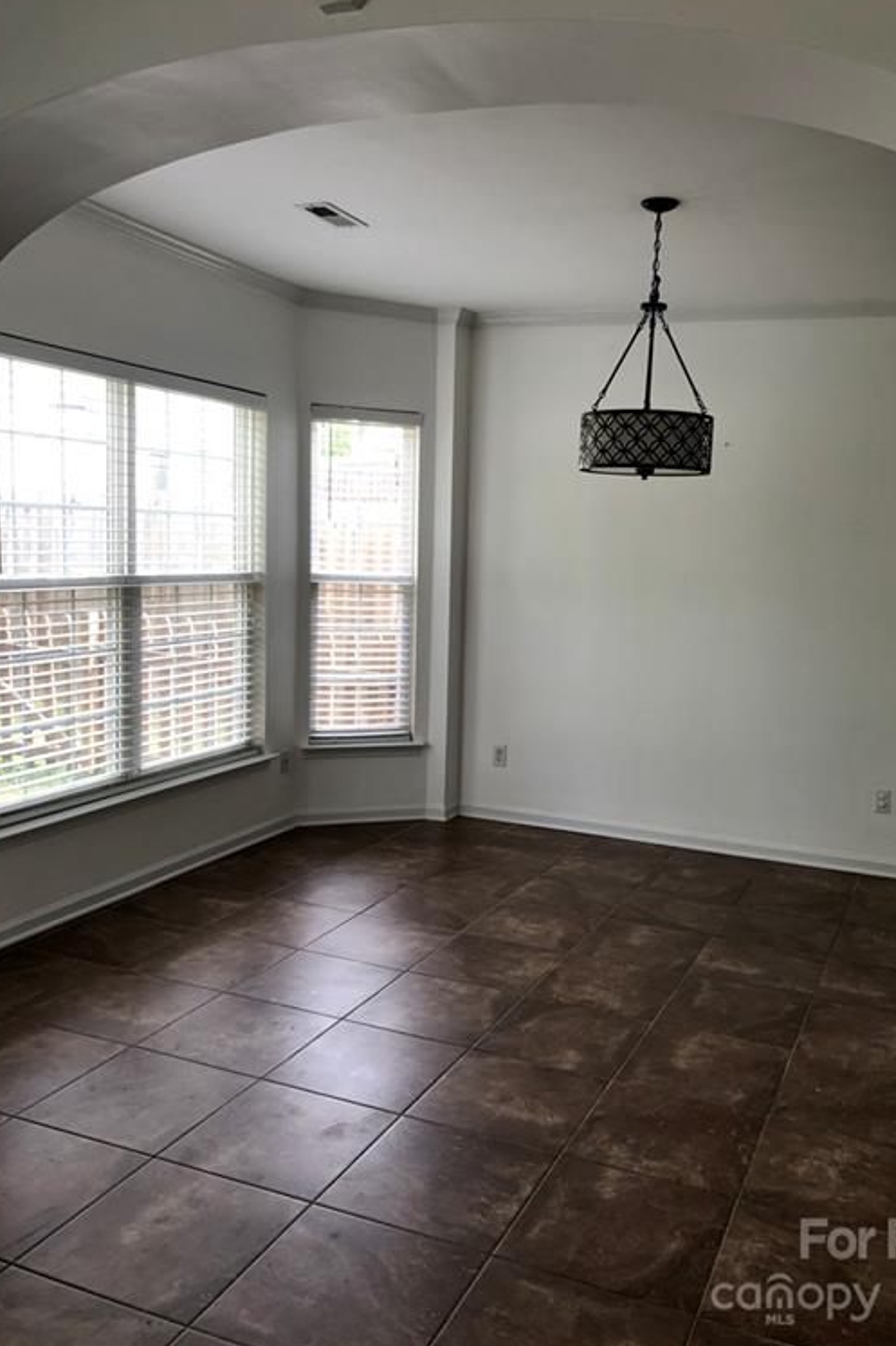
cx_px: 496
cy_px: 673
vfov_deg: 61.9
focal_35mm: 30
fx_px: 1120
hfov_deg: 43.5
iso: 160
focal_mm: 3.99
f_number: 1.8
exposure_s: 1/120
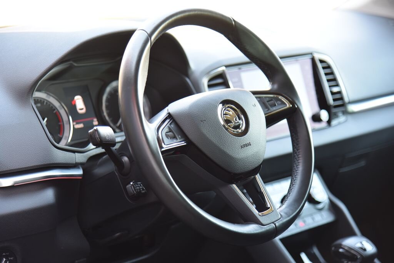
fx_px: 1073
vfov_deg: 14.0
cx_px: 197
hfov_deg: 20.8
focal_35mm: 98
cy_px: 132
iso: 500
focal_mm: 98
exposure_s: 1/40
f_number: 4
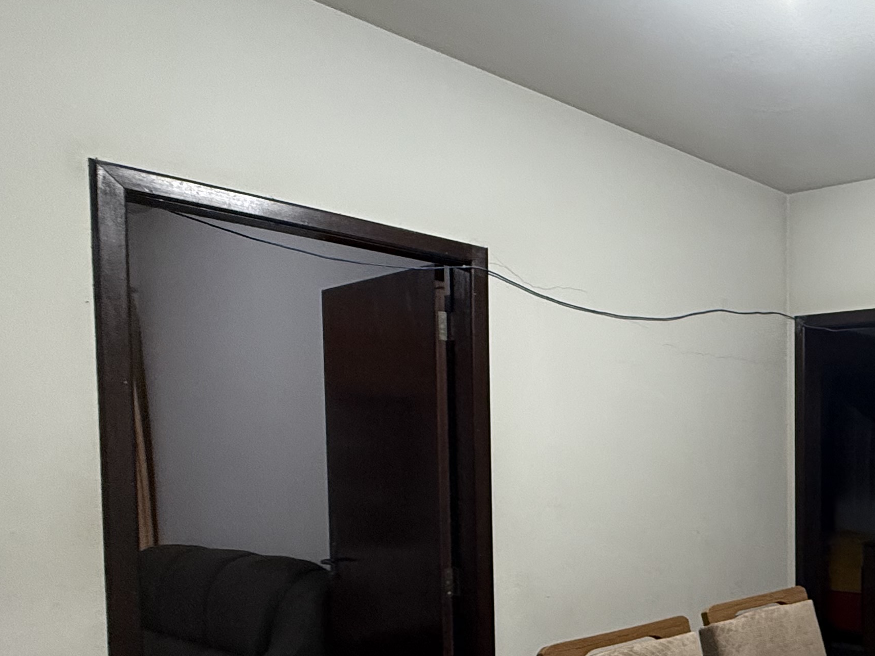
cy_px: 483
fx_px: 834
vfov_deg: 41.8
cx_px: 922
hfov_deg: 44.6
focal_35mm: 33
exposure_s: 1/60
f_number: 2.2
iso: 320
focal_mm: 2.22
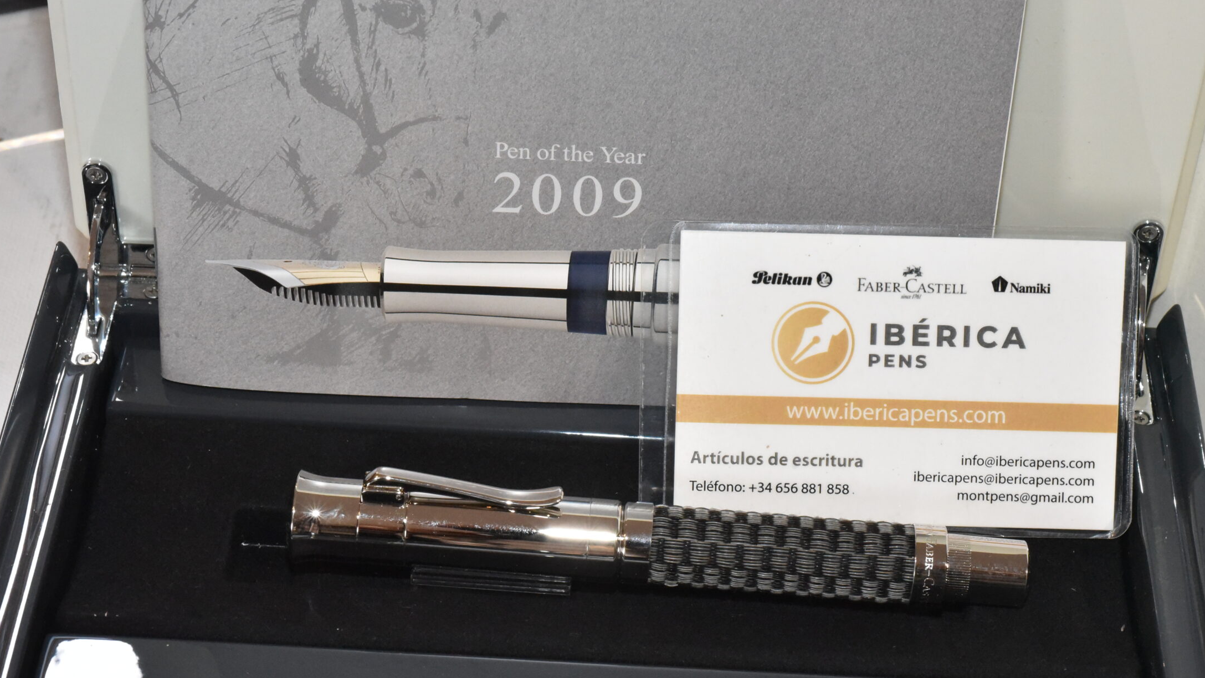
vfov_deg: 16.3
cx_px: 666
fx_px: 2365
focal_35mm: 74
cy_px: 375
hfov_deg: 28.6
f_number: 20
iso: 9000
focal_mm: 60
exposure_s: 1/80
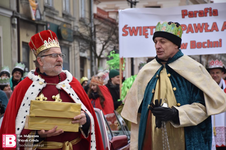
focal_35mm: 142
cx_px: 113
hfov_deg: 14.4
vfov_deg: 9.6
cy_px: 75
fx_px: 895
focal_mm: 95
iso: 400
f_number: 5.3
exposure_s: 1/500
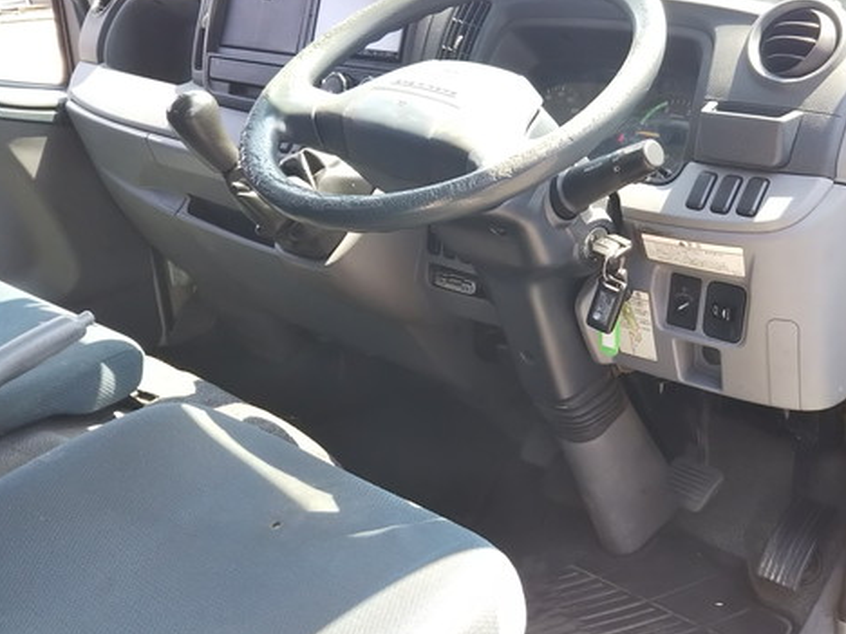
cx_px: 559
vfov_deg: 35.1
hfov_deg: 45.1
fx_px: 1002
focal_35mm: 41
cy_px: 322
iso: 32
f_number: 2.2
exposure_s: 1/120
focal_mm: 4
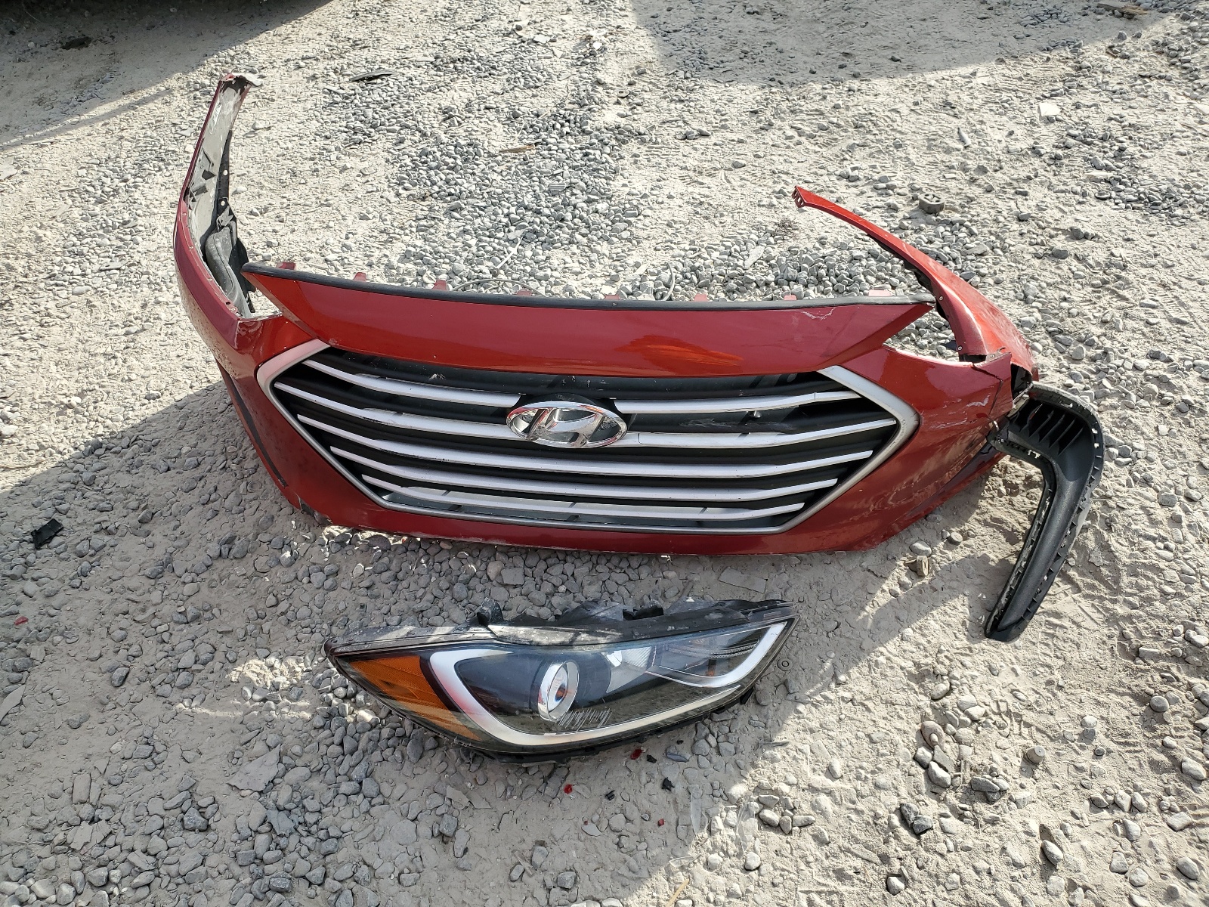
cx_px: 604
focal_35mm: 26
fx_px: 908
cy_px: 454
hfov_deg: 67.3
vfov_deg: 53.1
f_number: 1.5
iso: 50
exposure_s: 1/2000
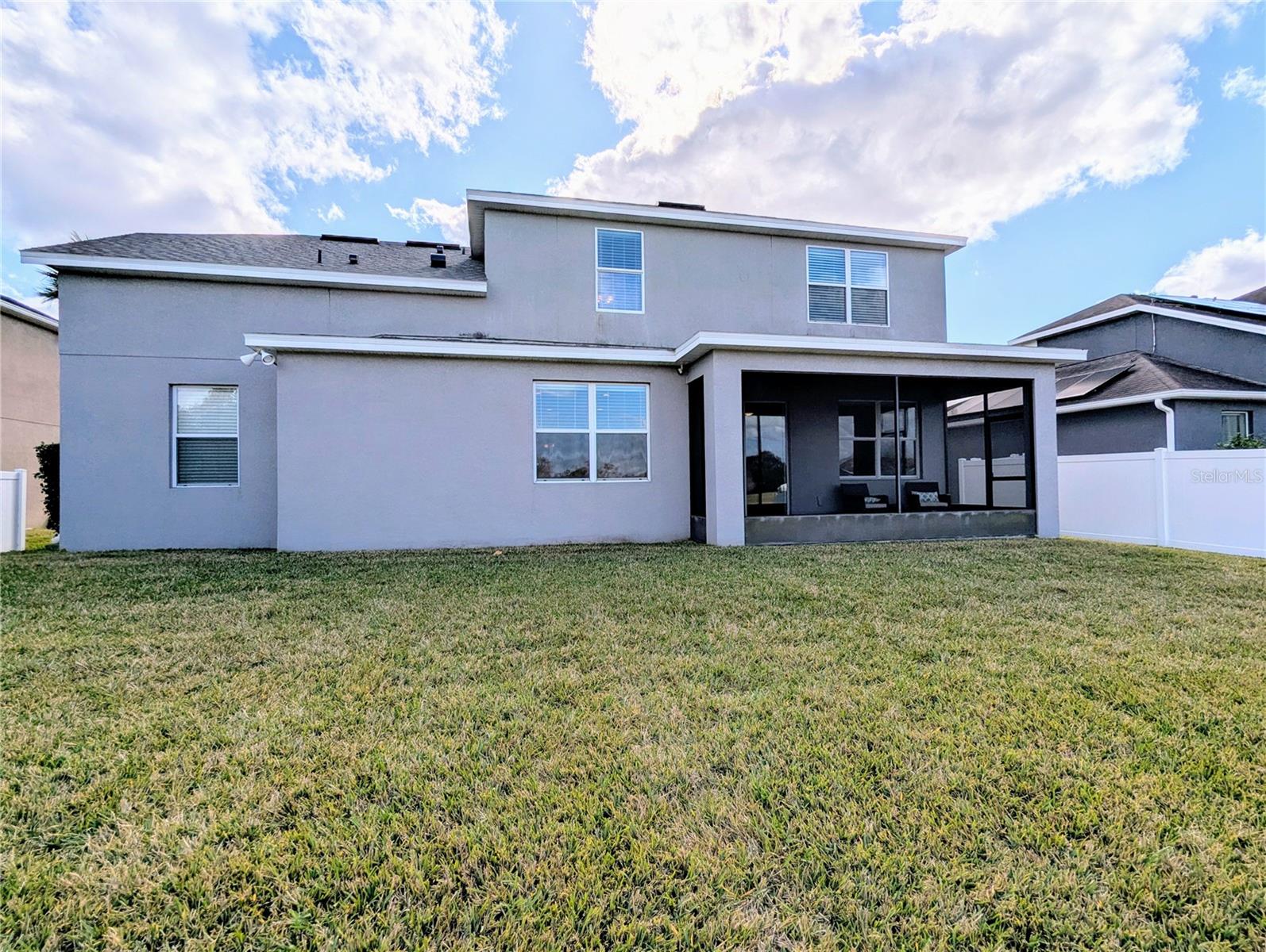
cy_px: 476
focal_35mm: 16
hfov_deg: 94.4
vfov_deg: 78.2
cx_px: 633
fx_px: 586
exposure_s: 1/5155
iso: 41
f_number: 2.2
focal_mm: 2.35
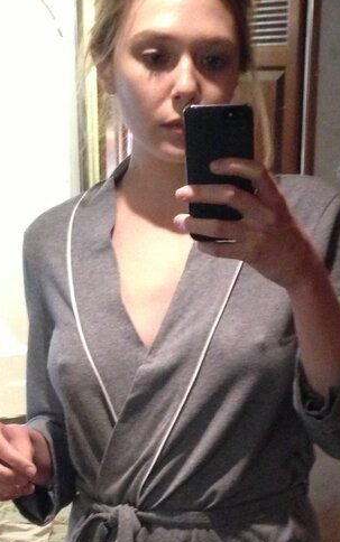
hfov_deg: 16.6
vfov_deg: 25.5
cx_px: 266
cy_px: 506
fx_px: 1155
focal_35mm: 78
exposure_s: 1/15
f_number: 2.4
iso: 640
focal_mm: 4.13
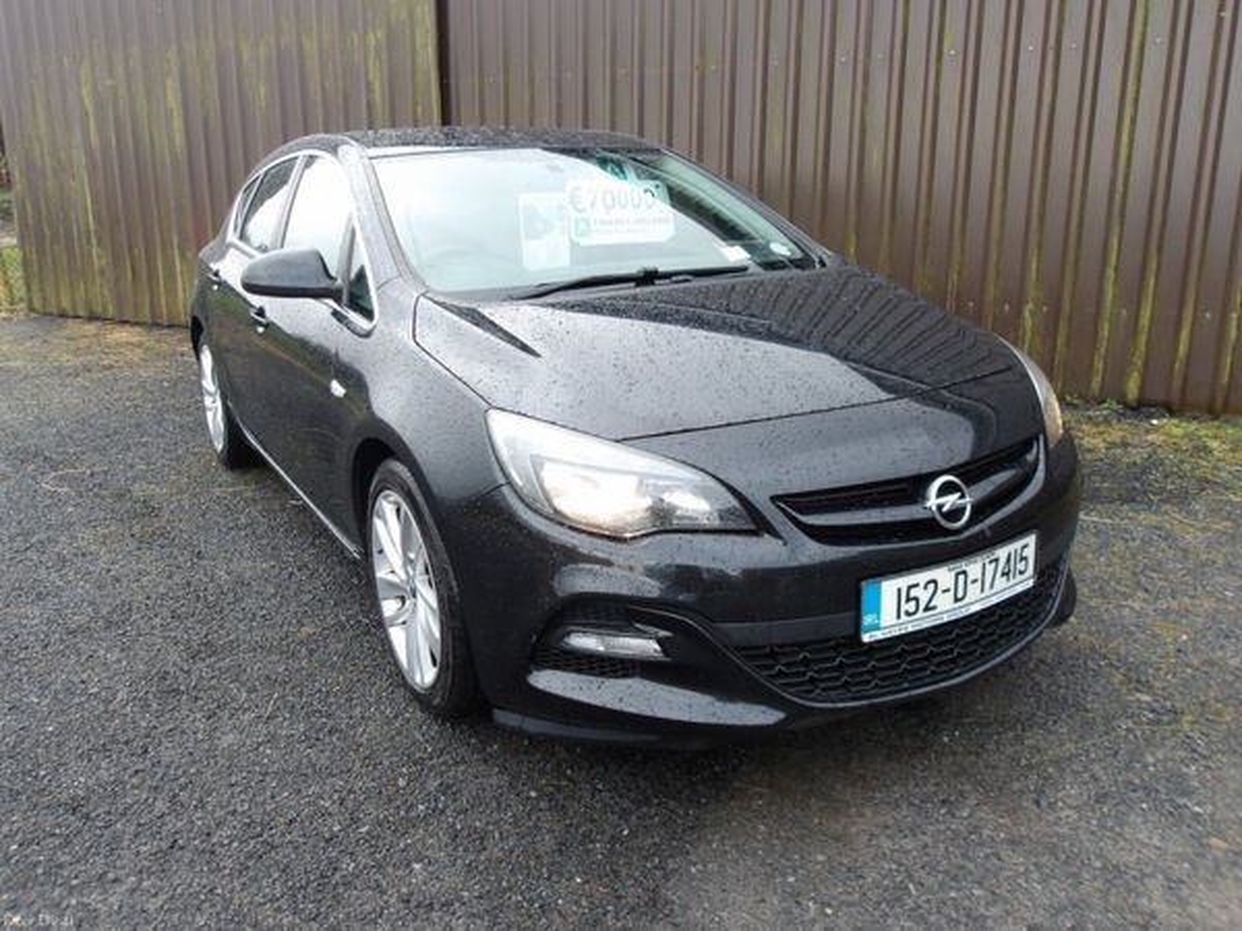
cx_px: 621
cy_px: 466
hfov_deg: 65.3
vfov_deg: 51.4
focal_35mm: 27
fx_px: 969
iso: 100
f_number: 3
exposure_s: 1/155
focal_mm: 4.9
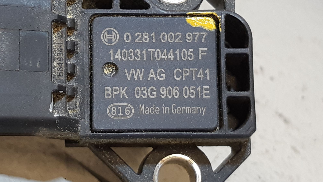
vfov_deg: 40.1
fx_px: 248
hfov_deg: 66.1
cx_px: 158
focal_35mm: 29
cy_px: 83
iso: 64
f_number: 1.7
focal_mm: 3.93
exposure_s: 1/50
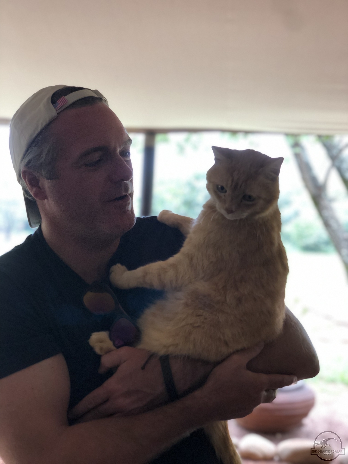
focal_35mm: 52
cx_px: 174
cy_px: 232
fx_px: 697
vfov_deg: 36.8
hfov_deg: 28.0
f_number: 2.4
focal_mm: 6
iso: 64
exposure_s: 1/60
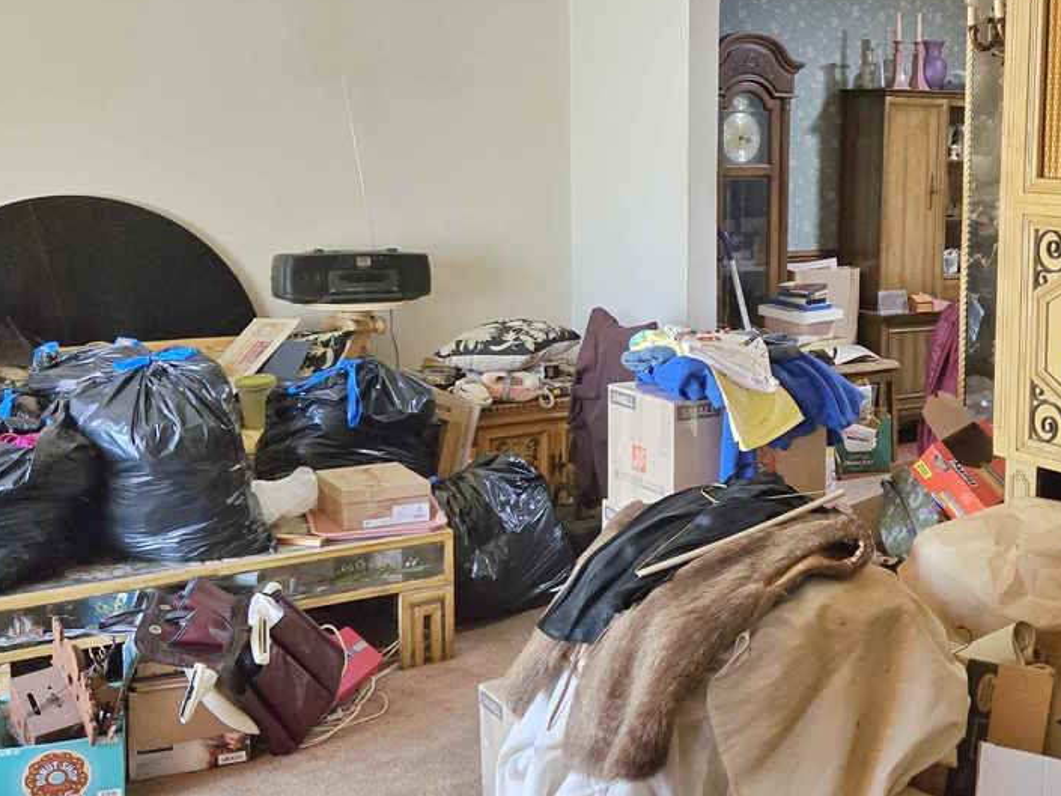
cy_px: 382
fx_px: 1441
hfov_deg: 39.0
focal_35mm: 47
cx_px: 835
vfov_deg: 30.9
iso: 640
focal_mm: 5.4
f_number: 1.8
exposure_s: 1/120
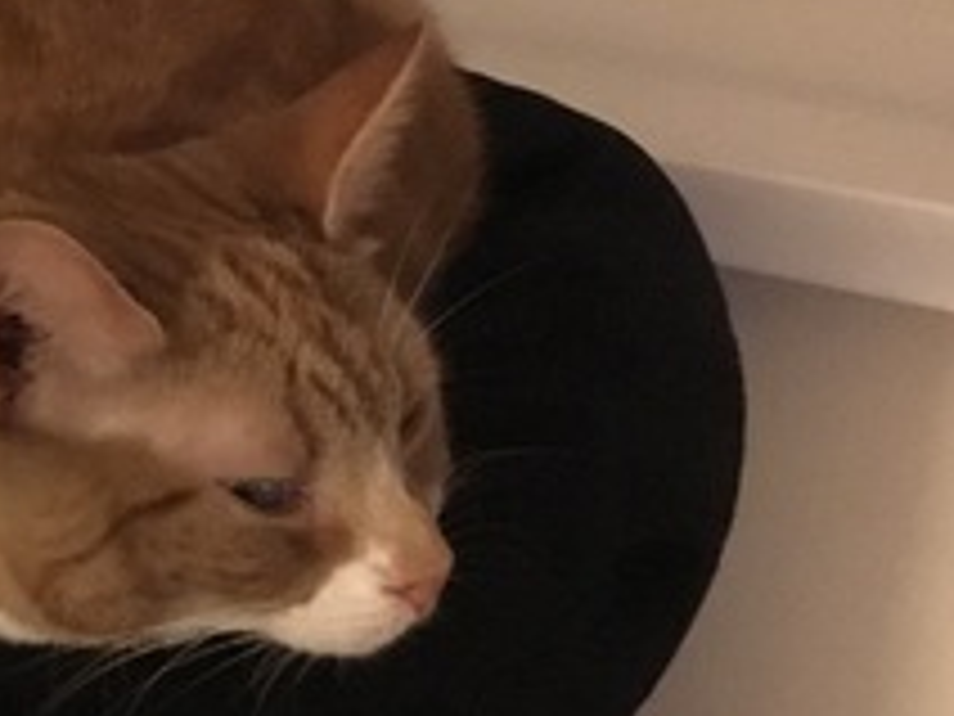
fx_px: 2260
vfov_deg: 18.0
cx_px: -144
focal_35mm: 82
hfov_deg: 22.3
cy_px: 374
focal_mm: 4.15
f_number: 2.2
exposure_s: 1/17
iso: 1250
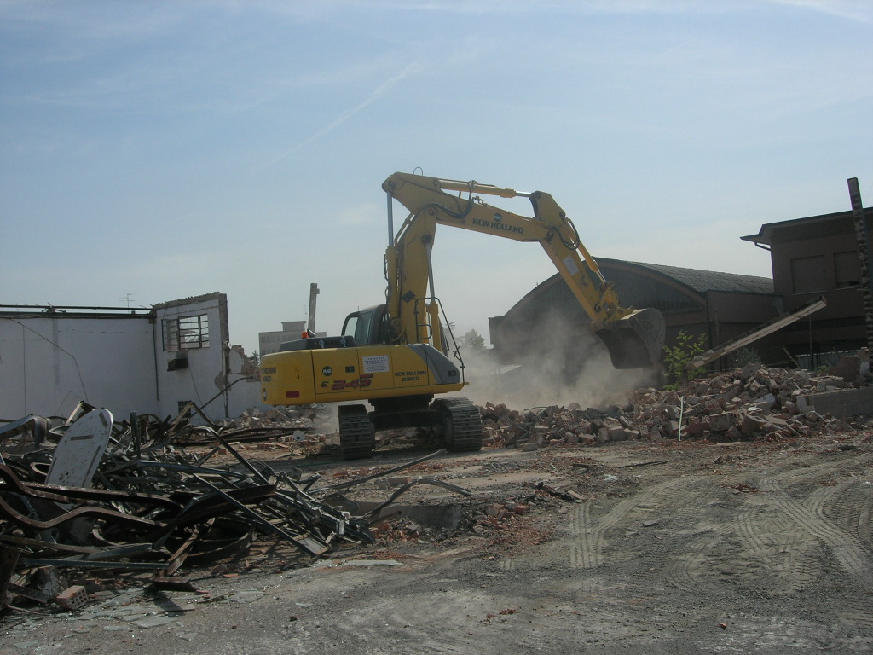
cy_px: 328
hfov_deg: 49.0
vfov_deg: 37.7
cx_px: 436
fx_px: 958
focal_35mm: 38
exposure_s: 1/947
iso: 64
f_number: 4.8
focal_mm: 7.8
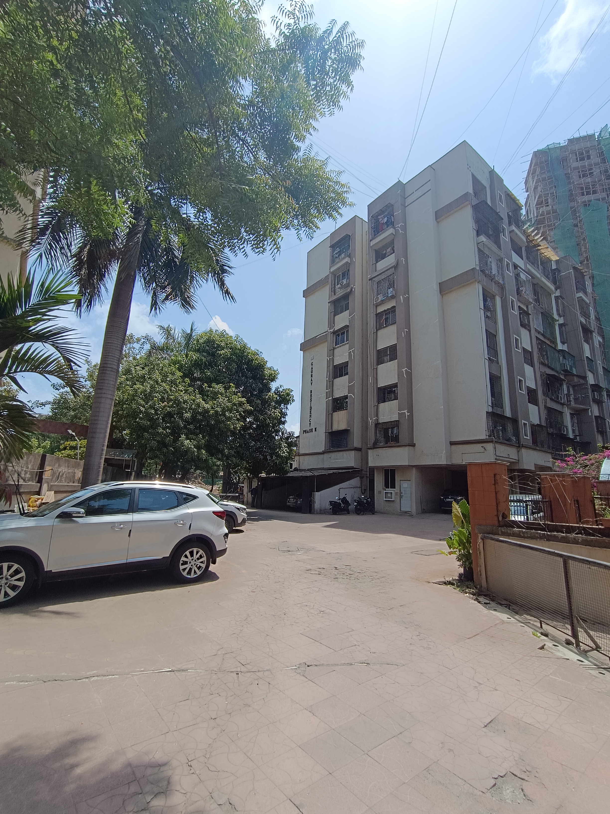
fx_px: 376
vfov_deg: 94.5
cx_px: 305
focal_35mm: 16
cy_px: 407
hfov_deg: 78.1
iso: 52
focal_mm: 1.66
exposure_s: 1/1011
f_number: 2.2
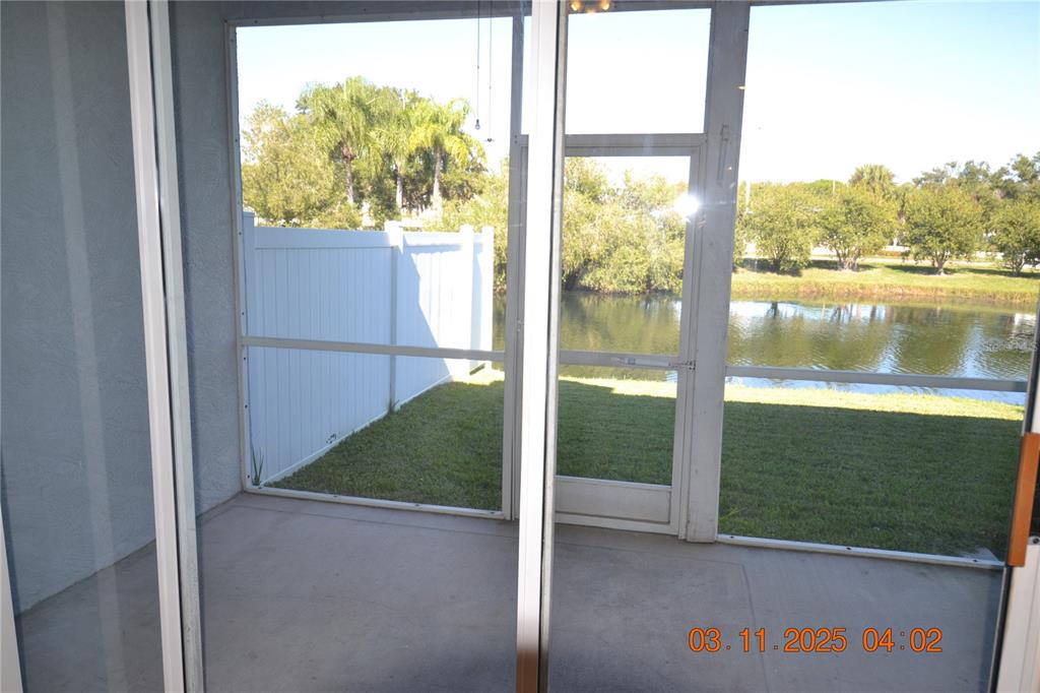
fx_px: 736
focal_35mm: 26
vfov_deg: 50.4
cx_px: 520
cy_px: 346
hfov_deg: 70.5
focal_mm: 17
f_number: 4.2
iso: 160
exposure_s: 1/125
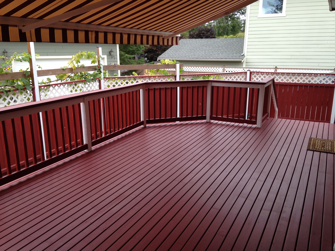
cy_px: 126
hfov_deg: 55.4
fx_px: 319
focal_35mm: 33
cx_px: 168
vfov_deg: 42.9
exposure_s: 1/60
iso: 50
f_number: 2.4
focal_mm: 4.12
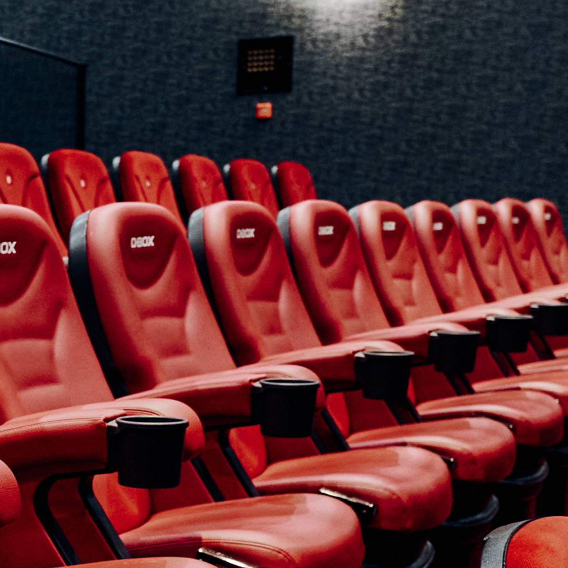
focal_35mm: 89
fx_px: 1652
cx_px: -233
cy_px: 620
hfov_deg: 17.8
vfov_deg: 18.8
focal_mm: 22
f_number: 2.8
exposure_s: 1/50
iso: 2000
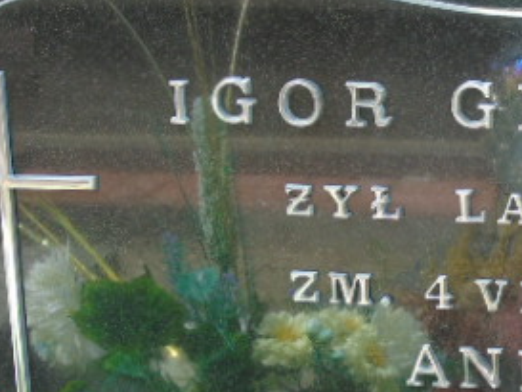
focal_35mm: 192
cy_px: 411
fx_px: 2897
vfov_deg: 7.7
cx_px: 438
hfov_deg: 10.3
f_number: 4.1
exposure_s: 1/60
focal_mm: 15
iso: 80
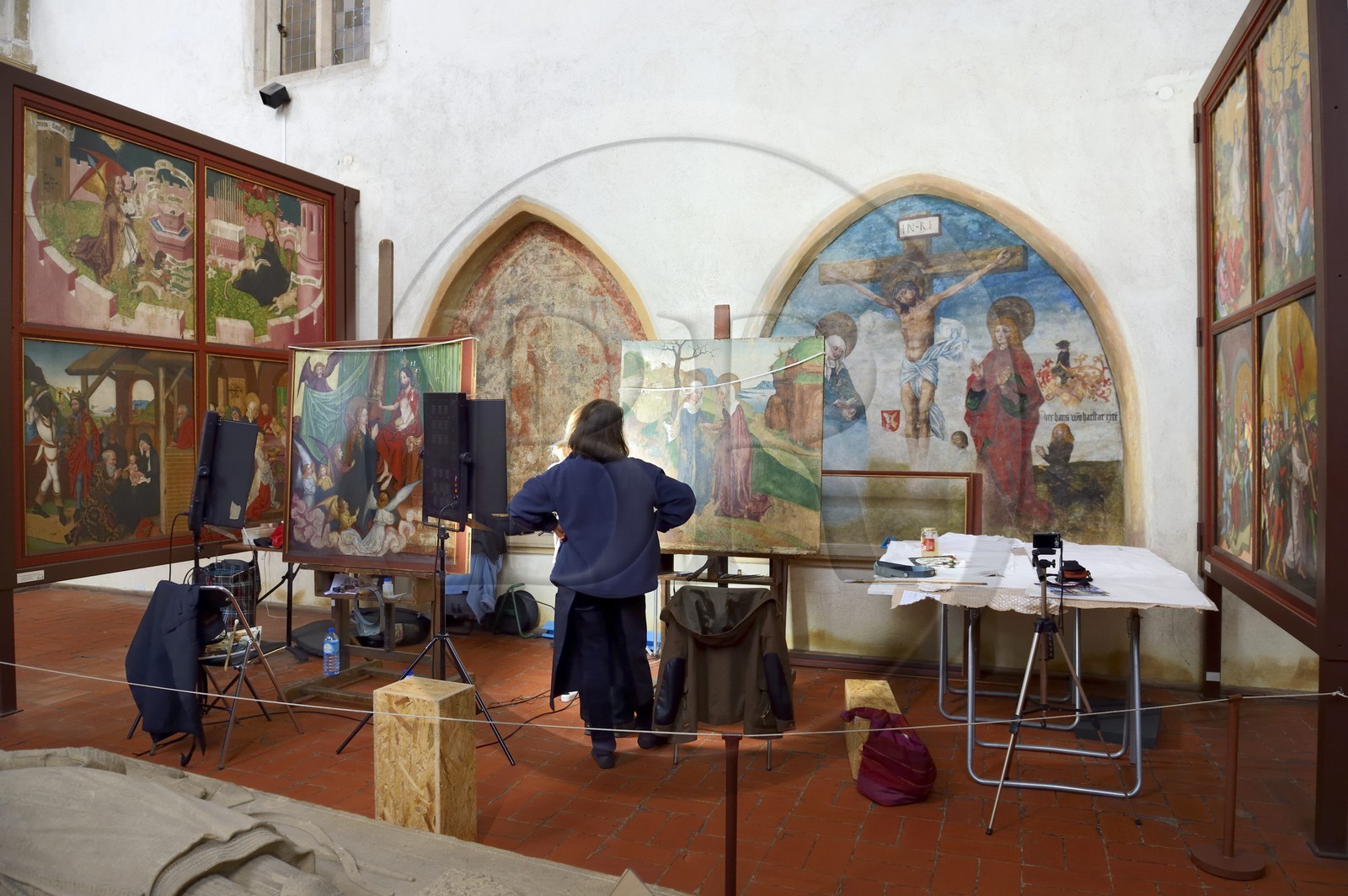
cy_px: 448
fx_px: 898
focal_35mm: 24
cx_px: 674
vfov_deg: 53.1
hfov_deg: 73.8
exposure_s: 1/50
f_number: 5
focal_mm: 24
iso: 800
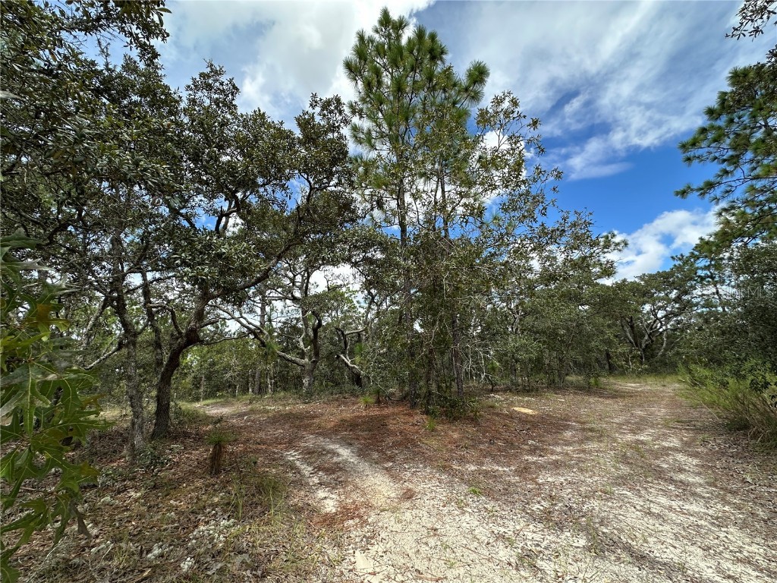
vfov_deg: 85.7
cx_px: 388
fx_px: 314
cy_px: 292
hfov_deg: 102.1
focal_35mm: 14
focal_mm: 2.22
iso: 40
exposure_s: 1/785
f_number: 2.2
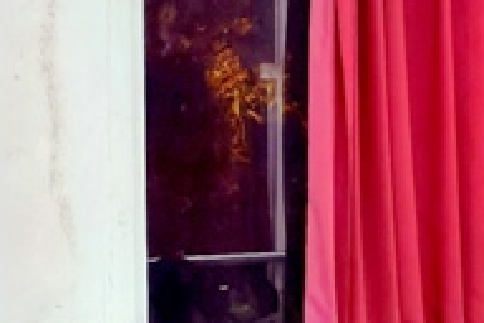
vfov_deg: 4.8
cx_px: 499
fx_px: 3872
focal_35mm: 288
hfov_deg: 7.1
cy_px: 320
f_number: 1.9
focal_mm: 6.67
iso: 100
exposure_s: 1/33.3
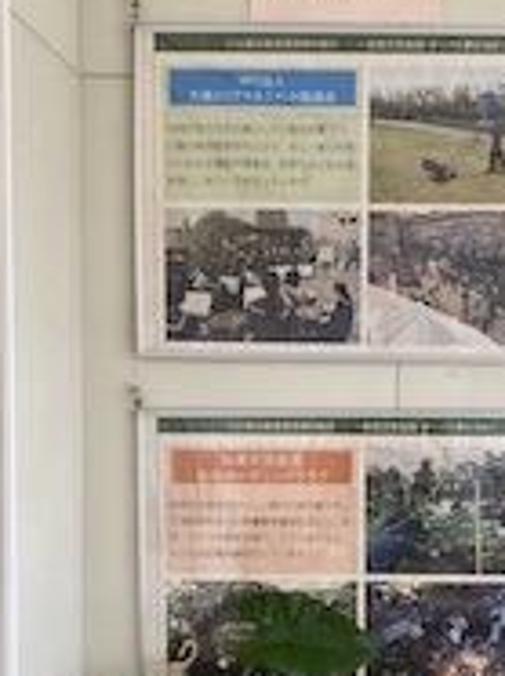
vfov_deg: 34.0
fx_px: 1092
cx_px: 378
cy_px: 469
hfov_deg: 25.7
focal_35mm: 56
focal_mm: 4.25
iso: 64
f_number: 1.8
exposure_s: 1/122
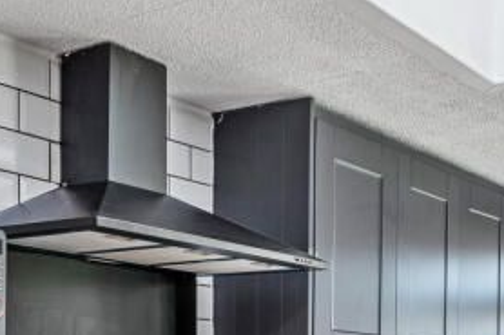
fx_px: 979
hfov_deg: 28.8
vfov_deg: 18.3
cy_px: 414
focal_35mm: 70
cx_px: 221
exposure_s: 1/2.5
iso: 250
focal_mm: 19
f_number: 8
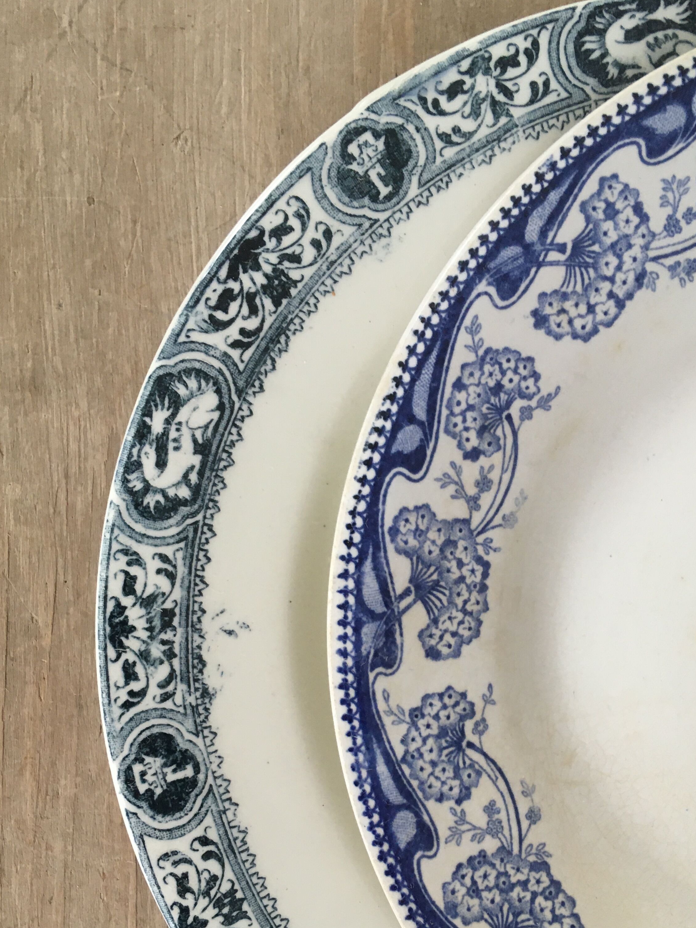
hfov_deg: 36.7
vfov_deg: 47.2
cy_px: 606
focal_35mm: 39
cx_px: 413
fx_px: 1045
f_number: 2.2
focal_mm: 4.15
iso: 100
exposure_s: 1/33
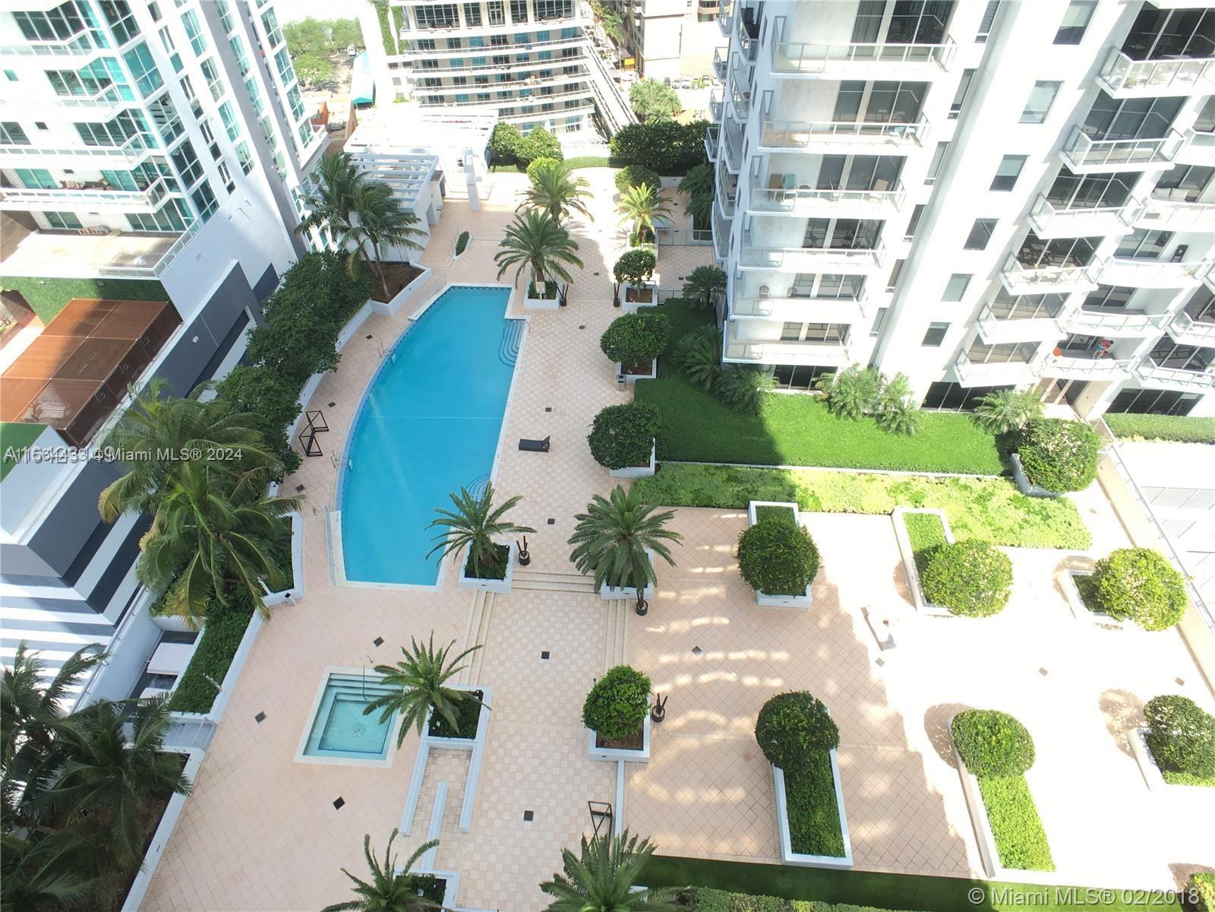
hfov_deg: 61.7
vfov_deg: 48.2
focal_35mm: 29
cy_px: 456
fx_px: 1018
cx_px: 608
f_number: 2.2
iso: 25
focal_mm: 4.15
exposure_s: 1/285
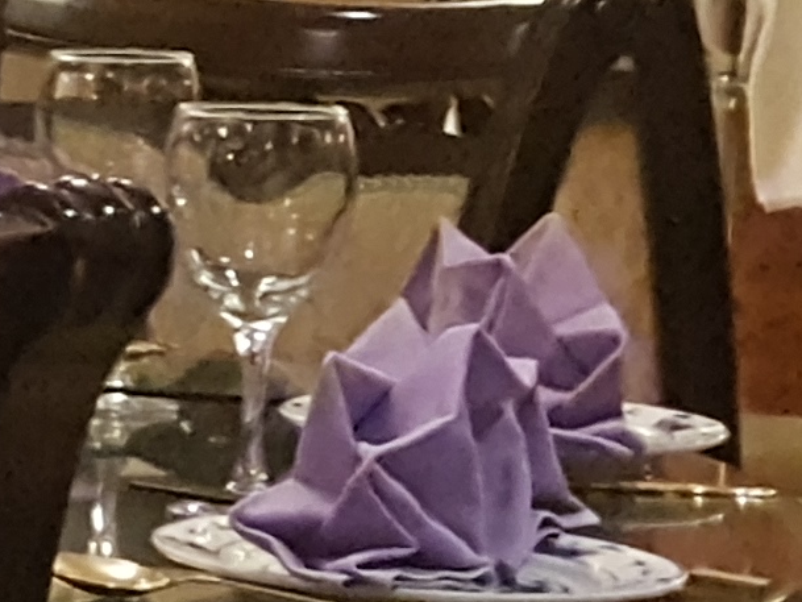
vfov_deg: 8.6
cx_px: -1845
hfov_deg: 8.7
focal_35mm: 172
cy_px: 8
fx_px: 3986
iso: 800
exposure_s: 1/50
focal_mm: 4.2
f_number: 1.7
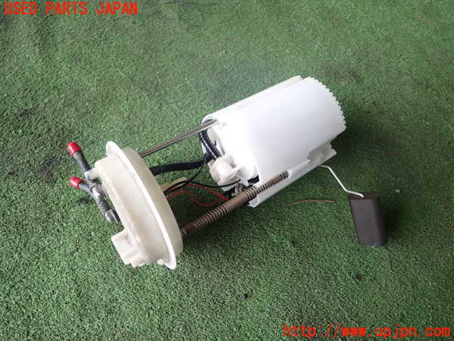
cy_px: 170
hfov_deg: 69.4
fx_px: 328
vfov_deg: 54.9
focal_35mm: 25
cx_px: 227
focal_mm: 4.5
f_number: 2
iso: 200
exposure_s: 1/60
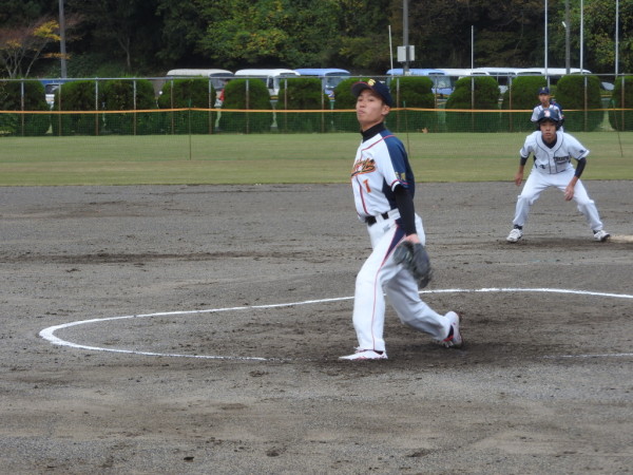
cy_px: 238
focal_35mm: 200
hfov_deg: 9.9
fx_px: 3657
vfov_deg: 7.4
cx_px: 316
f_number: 5.3
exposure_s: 1/160
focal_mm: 35.8
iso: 100
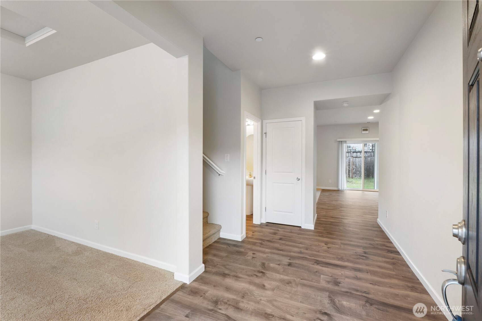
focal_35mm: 15
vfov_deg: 77.3
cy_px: 160
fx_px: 201
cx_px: 241
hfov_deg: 100.4
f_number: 9
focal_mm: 10
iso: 400
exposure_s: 1/10
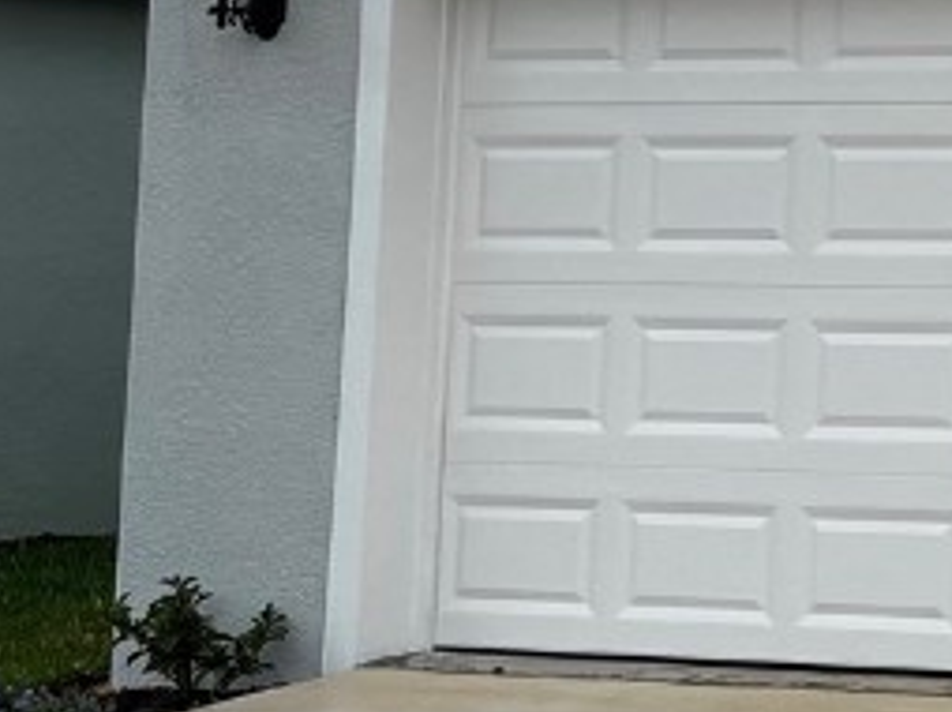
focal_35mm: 105
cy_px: -109
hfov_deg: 15.7
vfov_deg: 13.7
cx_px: 1777
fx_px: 2885
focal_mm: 5.1
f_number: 1.6
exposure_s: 1/1294
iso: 50
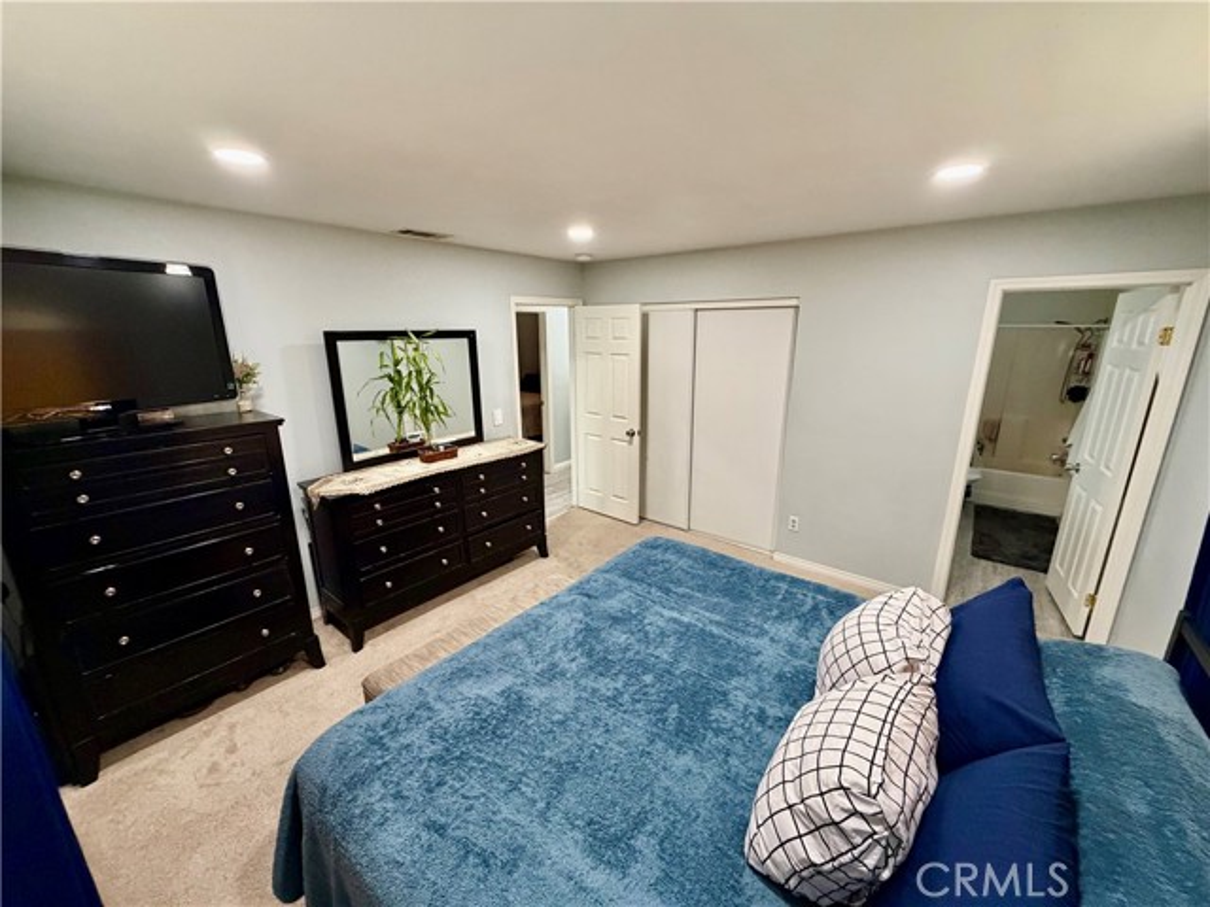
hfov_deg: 102.1
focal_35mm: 14
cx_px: 605
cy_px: 454
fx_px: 489
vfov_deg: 85.7
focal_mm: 2.22
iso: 500
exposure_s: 1/60
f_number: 2.2
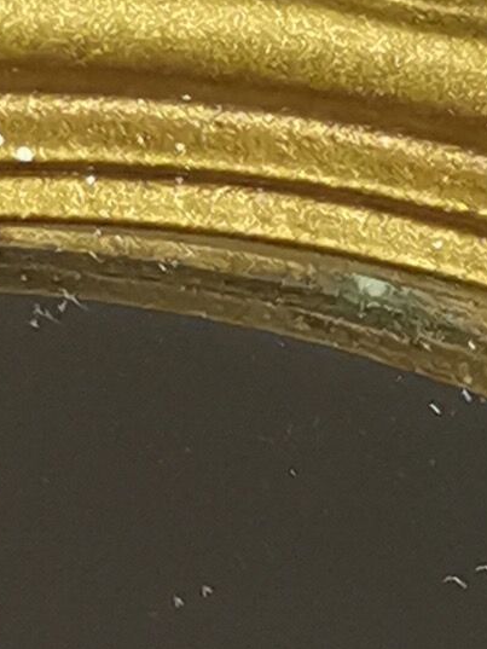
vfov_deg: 7.0
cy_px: 160
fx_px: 5306
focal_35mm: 283
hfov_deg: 5.2
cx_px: -255
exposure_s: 1/100
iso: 200
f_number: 1.8
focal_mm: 4.75
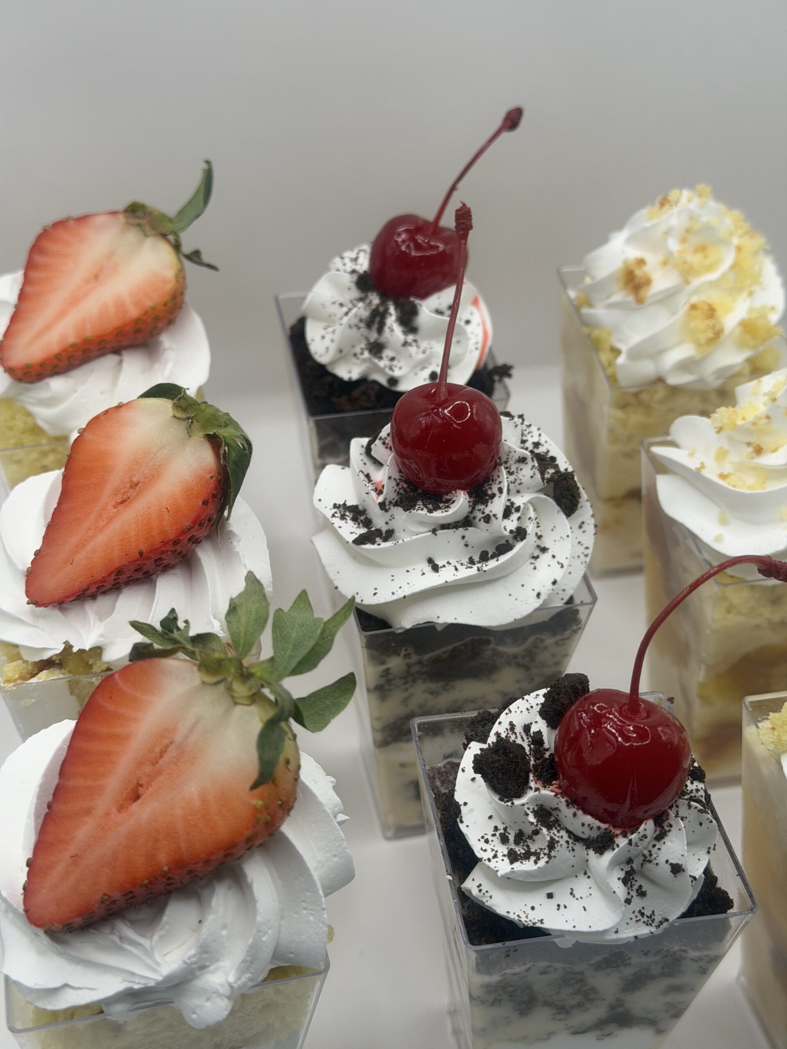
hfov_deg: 30.3
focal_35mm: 48
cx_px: 394
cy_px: 524
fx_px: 1455
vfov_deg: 39.7
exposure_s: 1/268
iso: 64
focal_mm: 6.76
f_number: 1.78
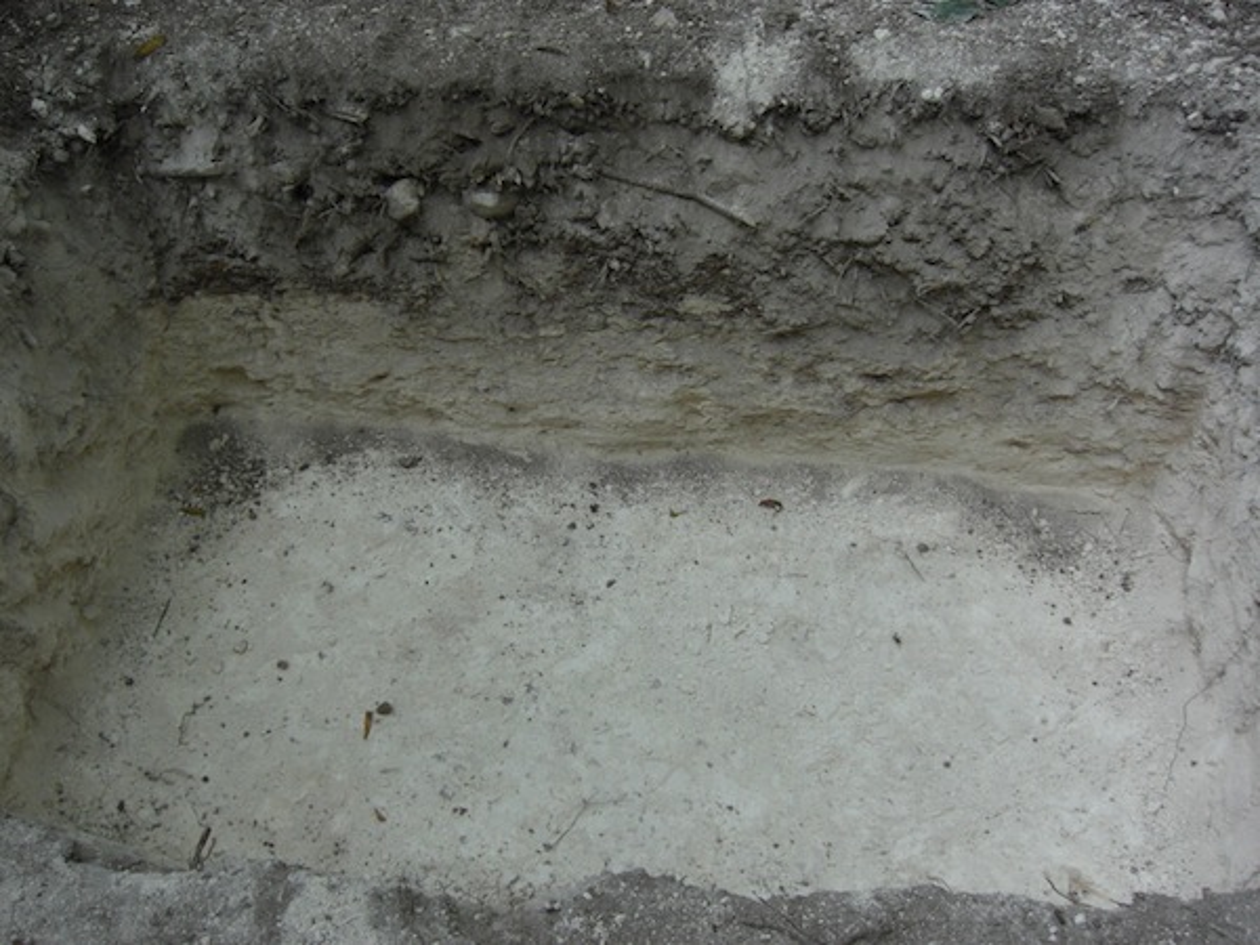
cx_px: 630
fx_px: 1383
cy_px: 472
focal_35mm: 38
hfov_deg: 49.0
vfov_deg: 37.7
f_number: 2.8
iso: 200
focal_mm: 7.9
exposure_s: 1/80
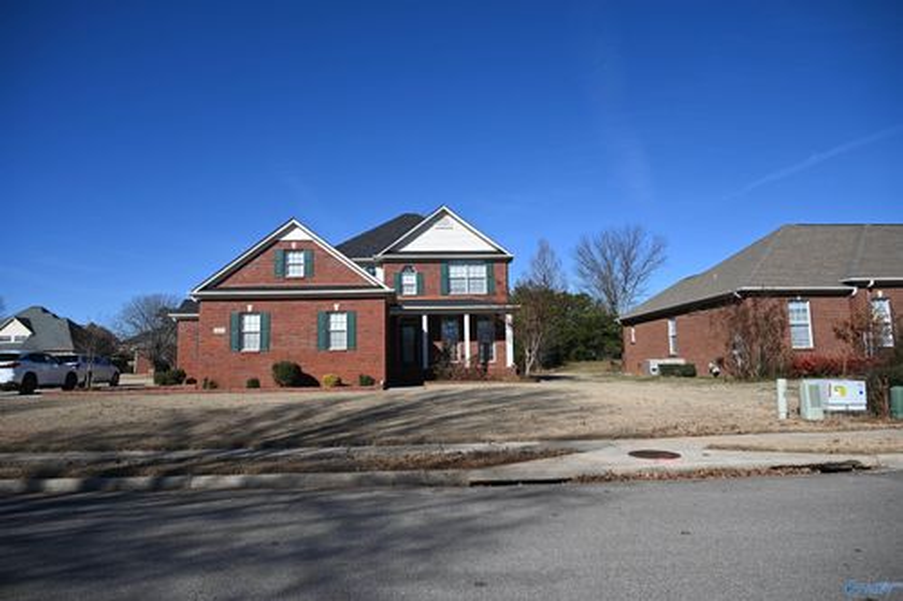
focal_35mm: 24
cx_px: 452
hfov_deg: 73.8
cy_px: 300
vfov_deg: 53.1
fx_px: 602
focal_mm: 24
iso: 100
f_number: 5
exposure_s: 1/1000
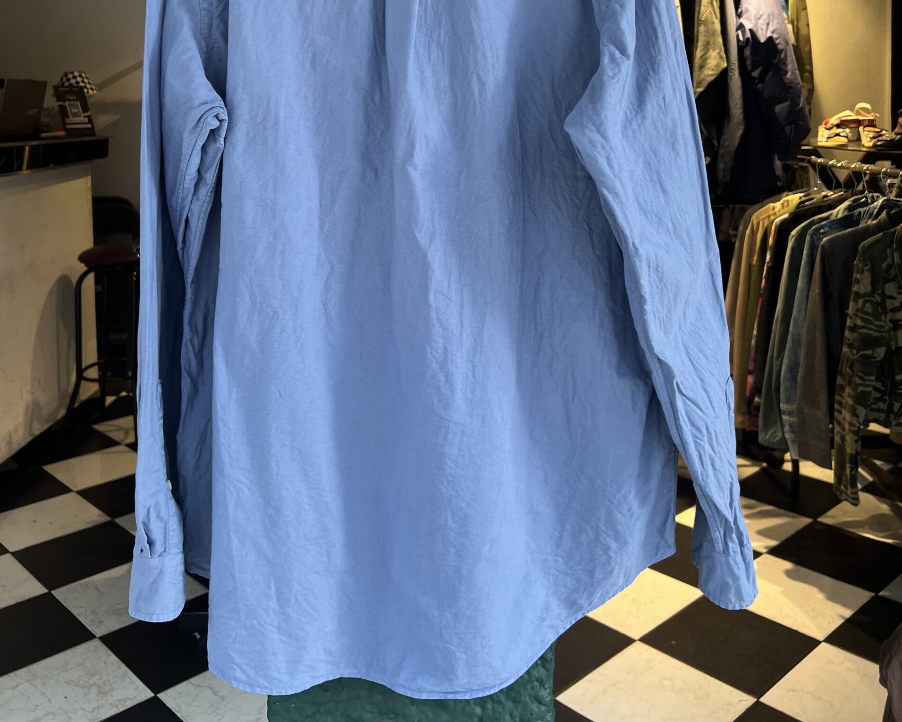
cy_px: 157
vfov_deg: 41.7
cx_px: 451
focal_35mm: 34
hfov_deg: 52.8
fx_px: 908
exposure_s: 1/121
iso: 80
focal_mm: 5.7
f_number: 1.5
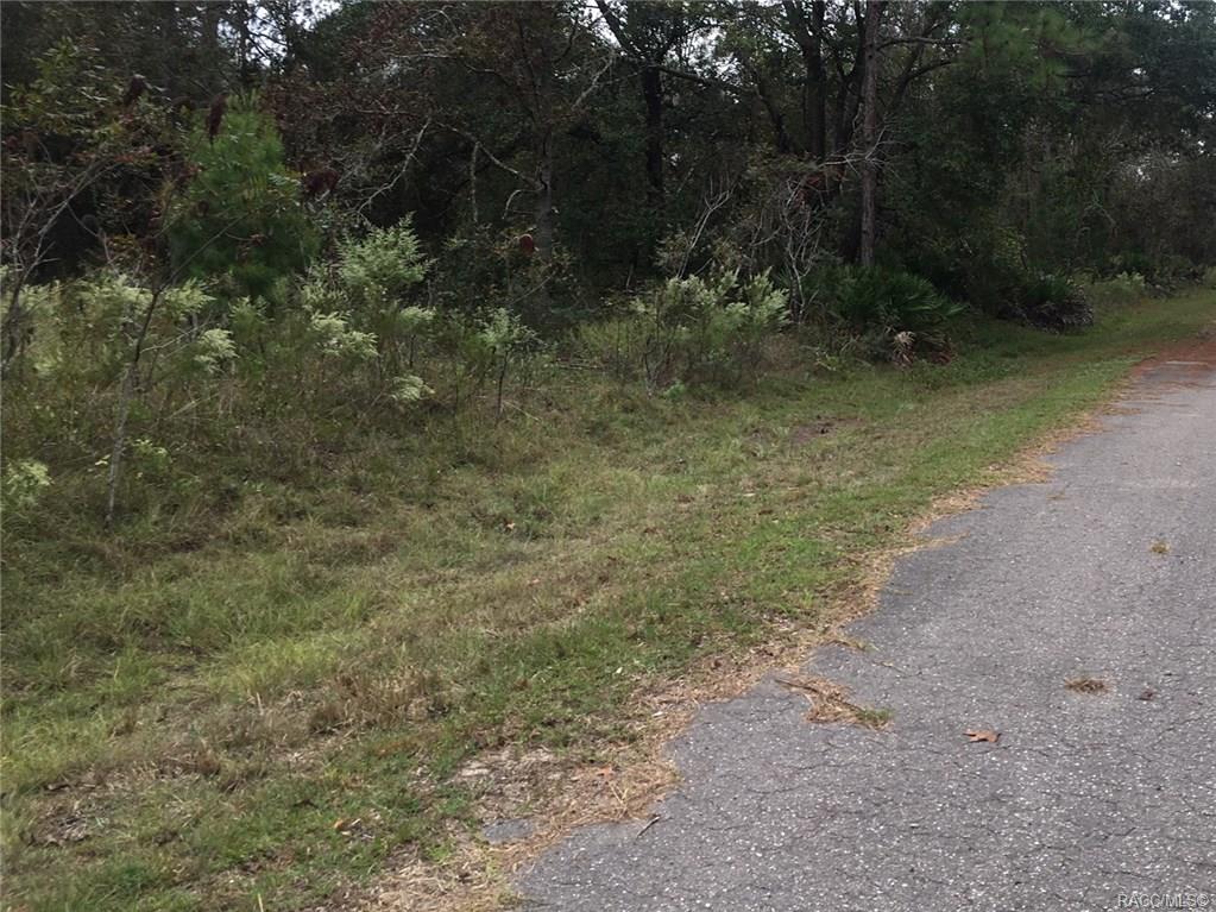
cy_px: 456
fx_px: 1019
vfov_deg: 48.2
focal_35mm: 29
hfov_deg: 61.7
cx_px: 608
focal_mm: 4.15
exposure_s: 1/184
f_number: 2.2
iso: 25
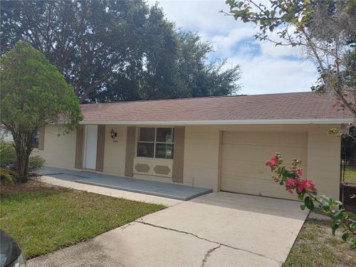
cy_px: 134
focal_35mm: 25
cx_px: 178
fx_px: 257
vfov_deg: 54.9
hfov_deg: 69.4
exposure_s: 1/2439
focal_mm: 4.23
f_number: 1.5
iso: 50
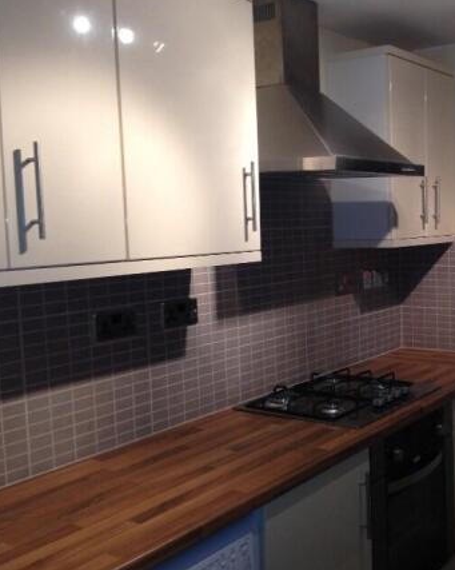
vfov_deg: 42.0
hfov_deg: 33.2
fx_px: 741
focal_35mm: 44
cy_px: 286
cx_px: 361
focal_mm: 4.12
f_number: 2.4
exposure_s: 1/20
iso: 80
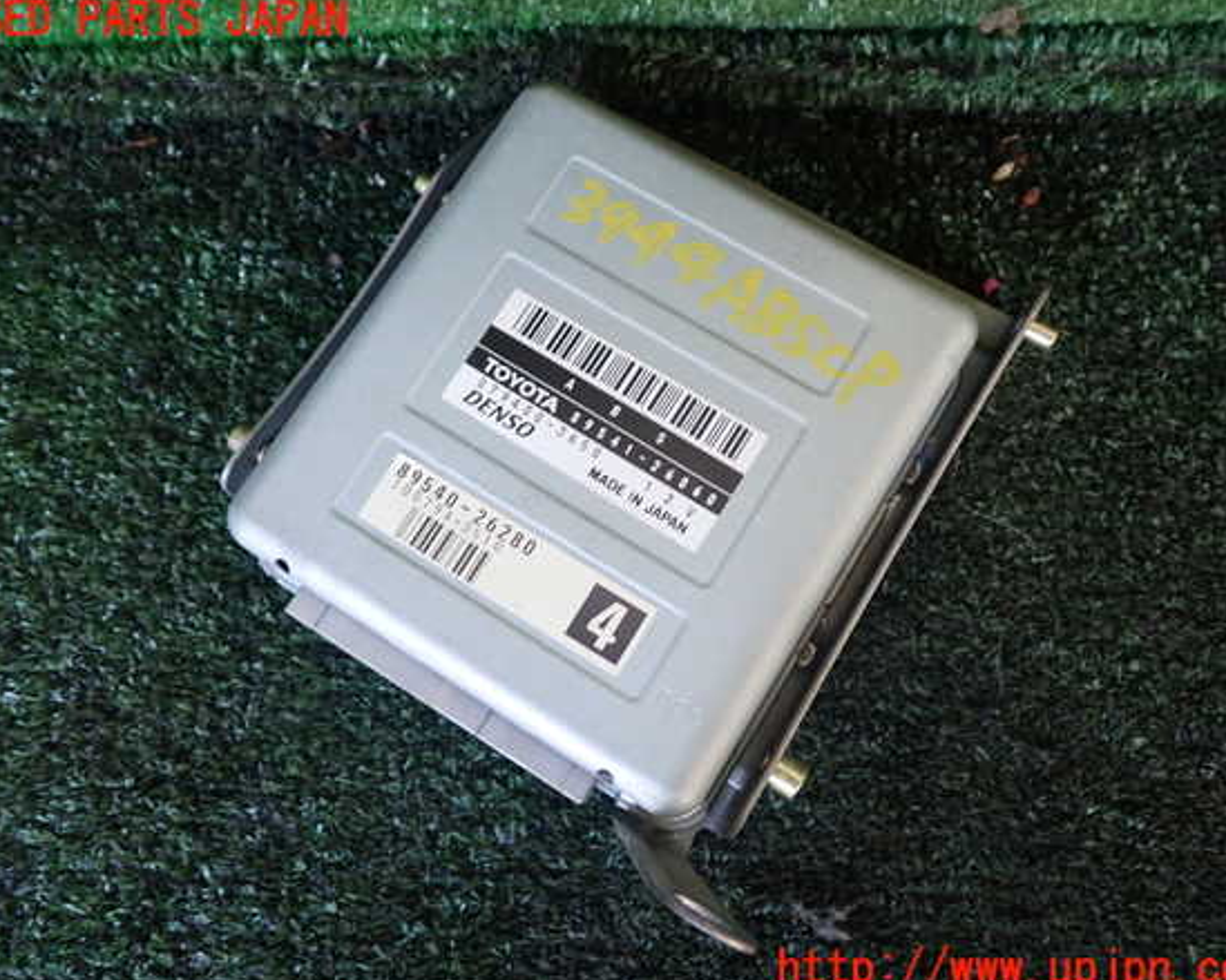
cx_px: 612
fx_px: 1161
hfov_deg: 55.7
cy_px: 496
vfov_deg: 45.8
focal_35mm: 32
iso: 200
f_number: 2.3
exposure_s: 1/40
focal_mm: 5.4
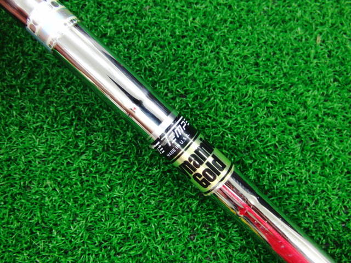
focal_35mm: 37
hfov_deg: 50.1
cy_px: 132
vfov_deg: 38.7
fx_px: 375
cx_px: 176
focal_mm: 6.42
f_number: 3.6
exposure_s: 1/30
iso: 400
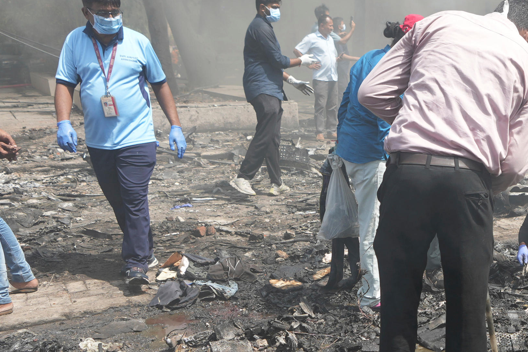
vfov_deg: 27.0
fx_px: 718
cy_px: 284
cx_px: 503
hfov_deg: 37.0
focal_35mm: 49
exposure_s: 1/800
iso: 125
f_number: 3.2
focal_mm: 16
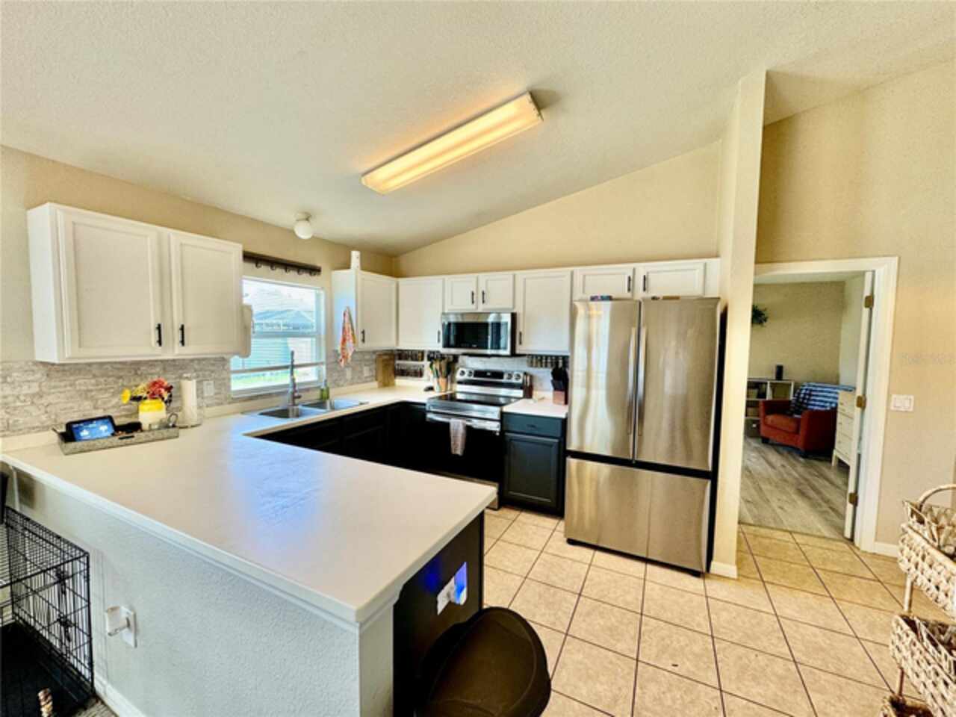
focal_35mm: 14
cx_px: 478
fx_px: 387
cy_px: 358
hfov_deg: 102.1
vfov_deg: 85.7
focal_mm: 2.22
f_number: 2.2
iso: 125
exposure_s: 1/120
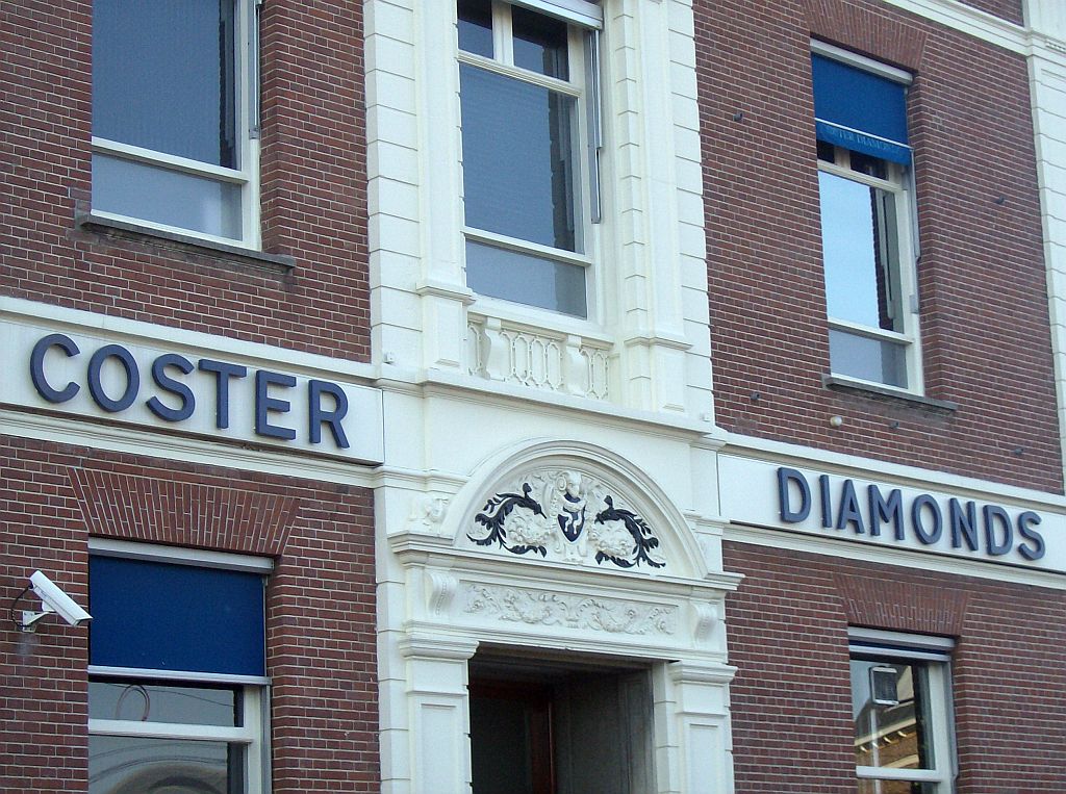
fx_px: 2611
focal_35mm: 85
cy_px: 397
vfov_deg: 17.3
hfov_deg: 23.1
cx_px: 533
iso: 100
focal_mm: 14.1
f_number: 4.2
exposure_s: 1/289
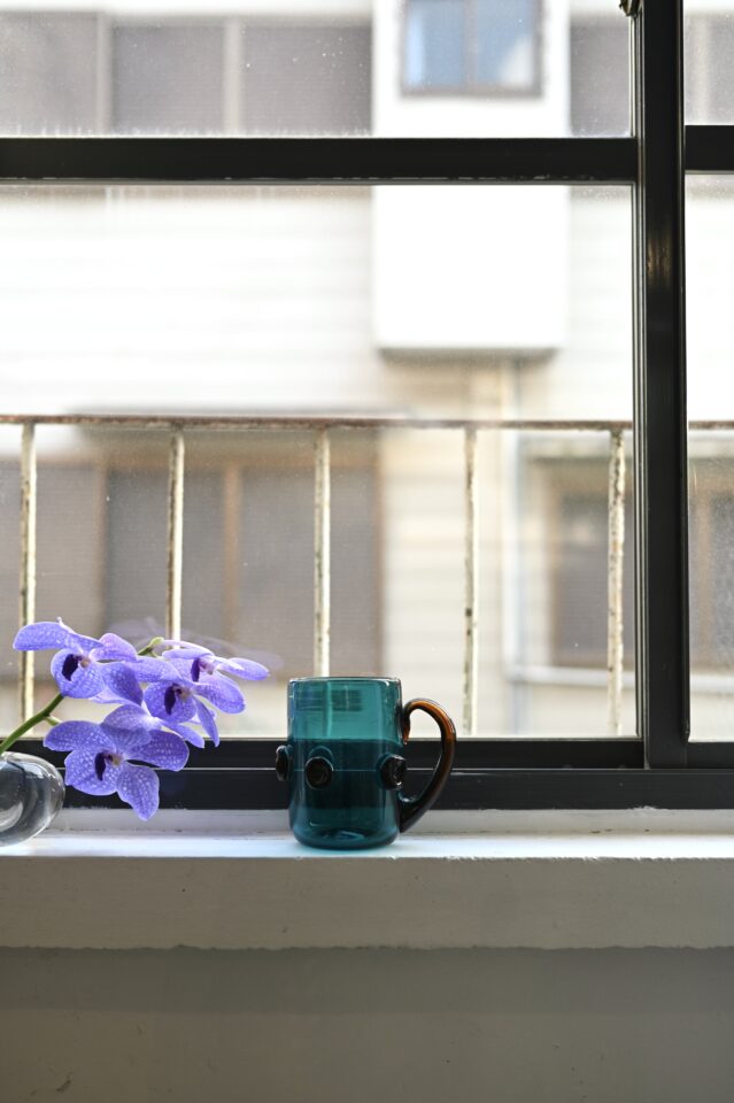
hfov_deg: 33.4
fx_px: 1225
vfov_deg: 48.5
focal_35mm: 40
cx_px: 367
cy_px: 552
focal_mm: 40
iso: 160
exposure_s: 1/125
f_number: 2.8
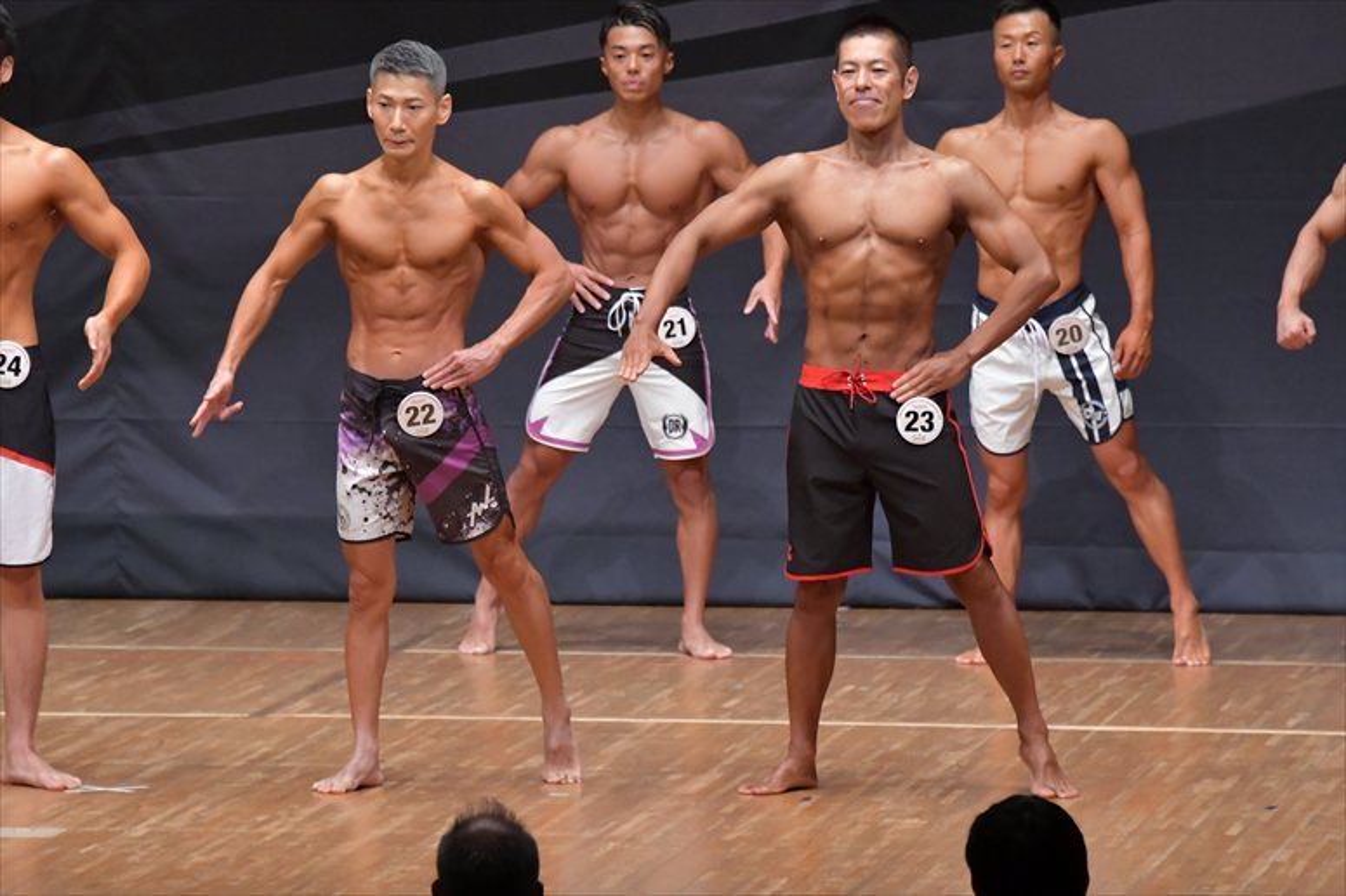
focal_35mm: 285
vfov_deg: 4.8
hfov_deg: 7.2
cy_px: 448
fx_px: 10651
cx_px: 673
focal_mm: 190
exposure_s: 1/400
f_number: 5.6
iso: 6400
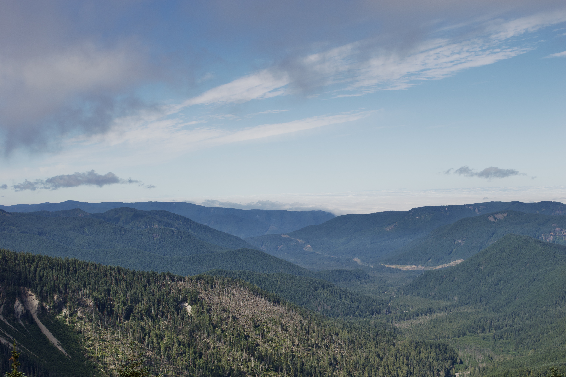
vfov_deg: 23.7
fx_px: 895
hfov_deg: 35.1
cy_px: 188
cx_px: 283
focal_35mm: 57
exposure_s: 1/500
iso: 100
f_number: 6.3
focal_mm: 38
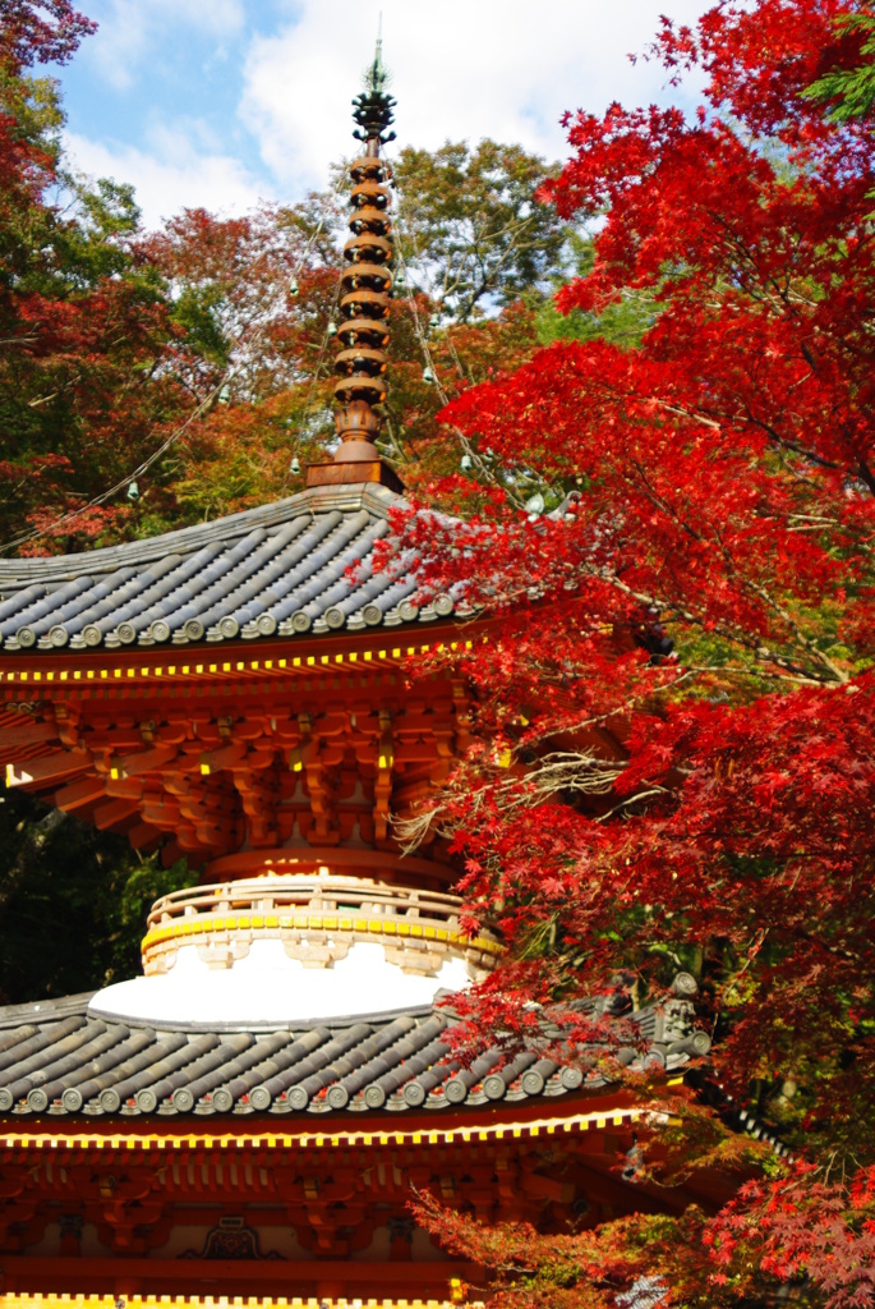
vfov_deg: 27.0
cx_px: 438
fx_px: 2728
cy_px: 654
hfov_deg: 18.2
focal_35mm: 75
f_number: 4.5
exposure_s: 1/250
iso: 100
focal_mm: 50
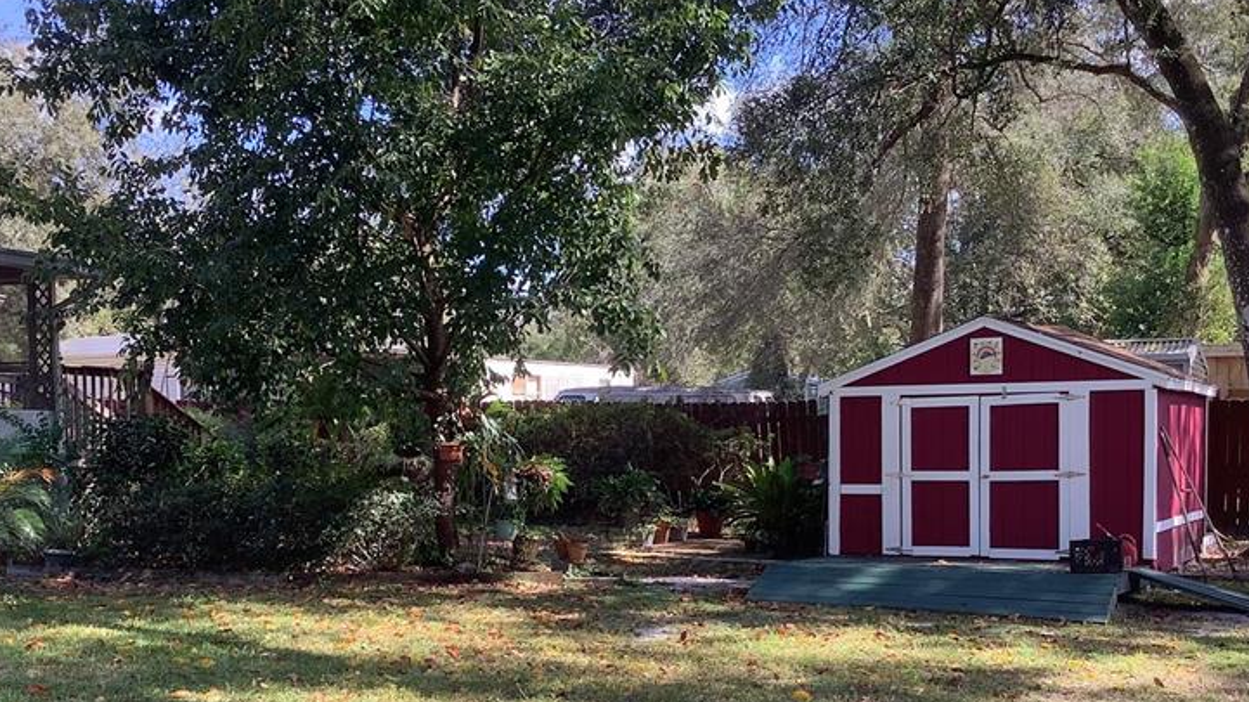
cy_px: 518
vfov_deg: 24.6
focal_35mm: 48
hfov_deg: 42.9
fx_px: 1589
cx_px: 625
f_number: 2.4
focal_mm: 3.3
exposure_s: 1/129
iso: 25
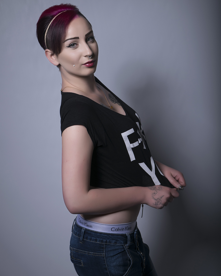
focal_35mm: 85
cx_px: 110
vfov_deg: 22.5
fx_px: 695
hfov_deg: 18.1
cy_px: 155
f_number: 11
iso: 100
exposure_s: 1/200
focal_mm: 50
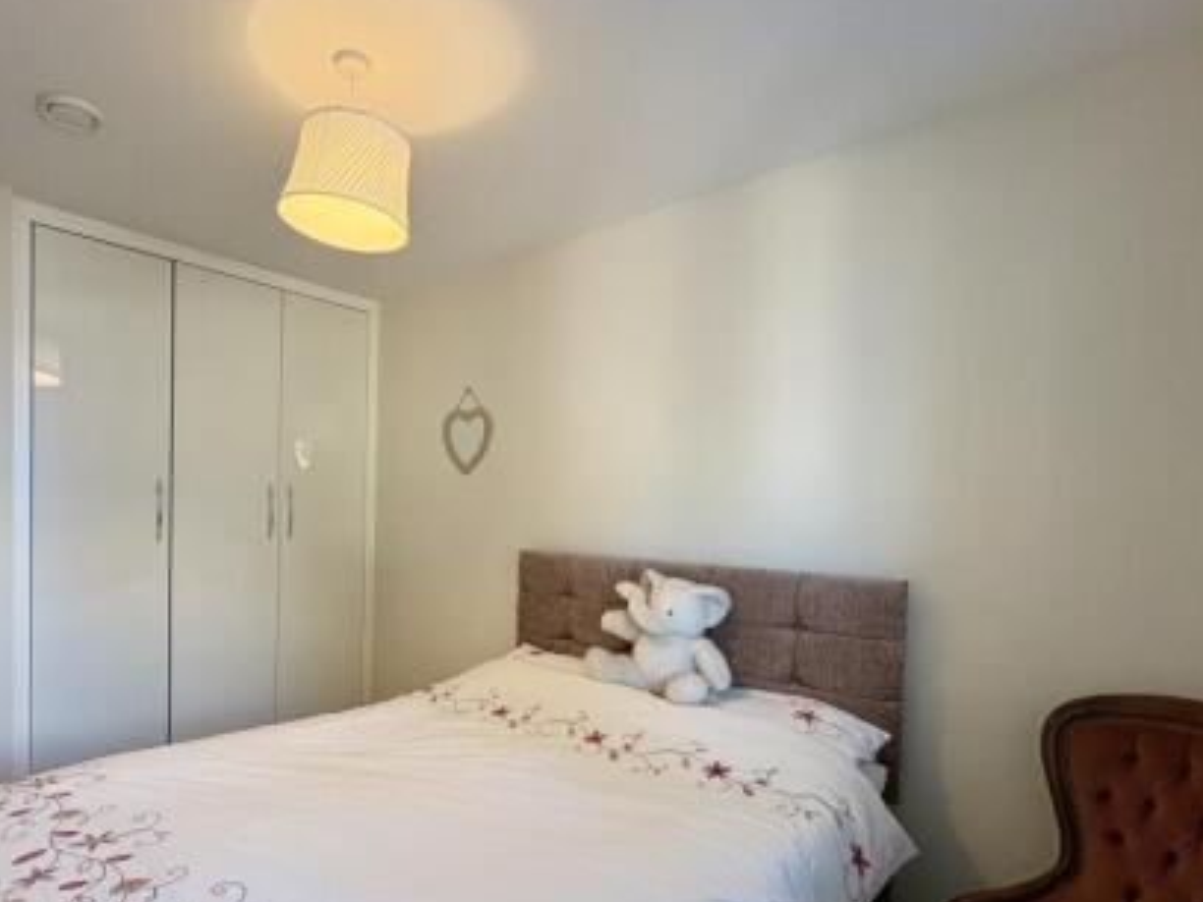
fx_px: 695
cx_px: 470
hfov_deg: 80.6
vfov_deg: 65.5
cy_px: 529
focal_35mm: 20
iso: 250
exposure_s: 1/69
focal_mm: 2.22
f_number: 2.2
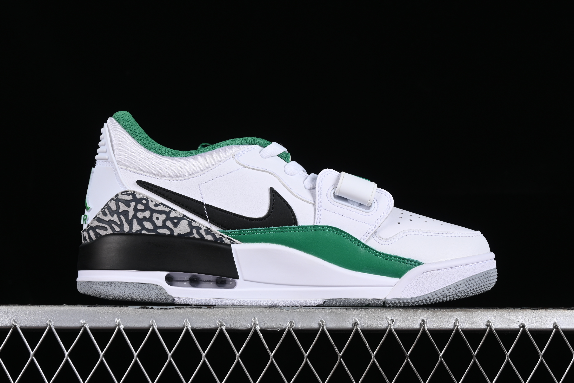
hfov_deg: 27.0
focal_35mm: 75
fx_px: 1196
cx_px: 287
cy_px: 192
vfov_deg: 18.2
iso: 160
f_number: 8
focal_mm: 50
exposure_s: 1/80
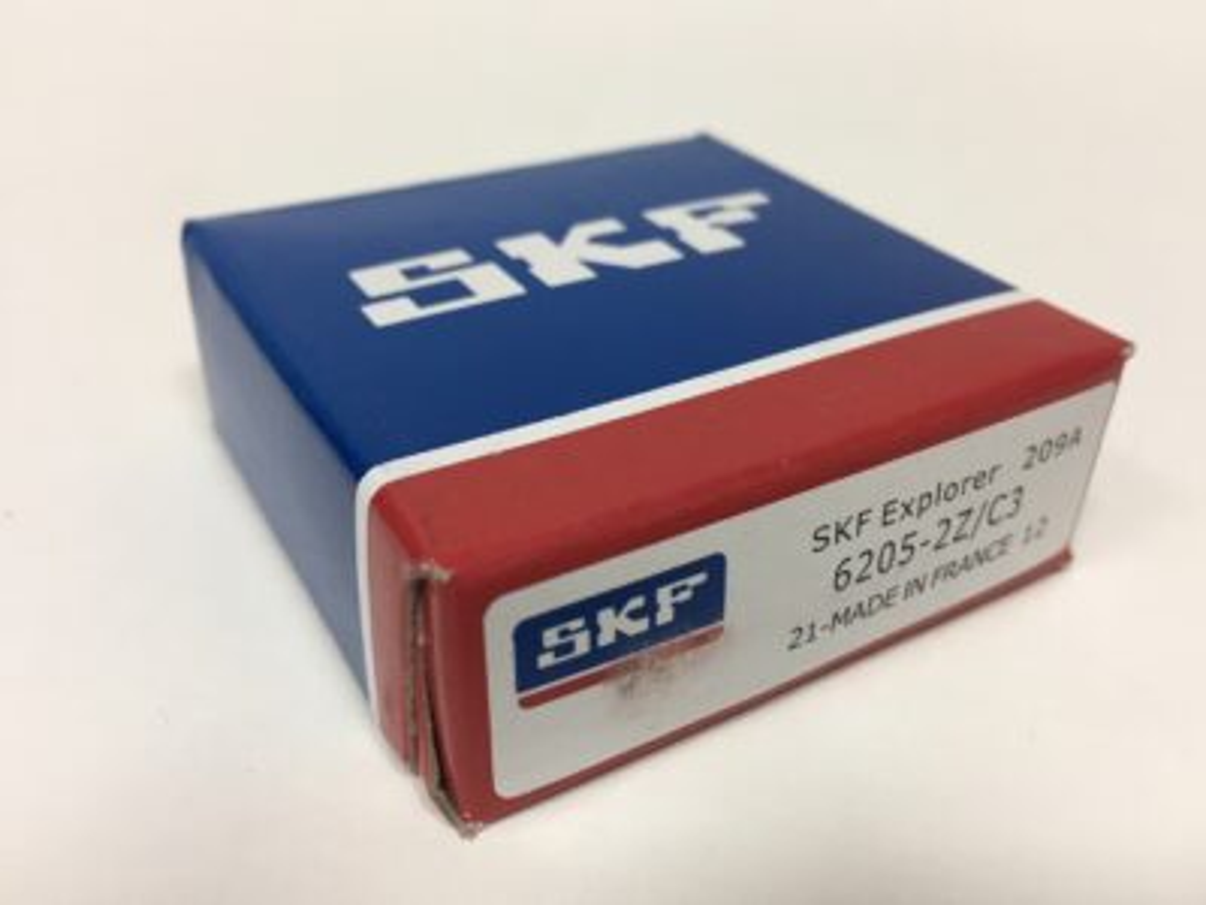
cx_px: 603
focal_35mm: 29
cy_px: 452
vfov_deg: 48.2
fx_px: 1010
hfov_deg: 61.7
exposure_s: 1/33
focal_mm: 4.15
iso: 80
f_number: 2.2
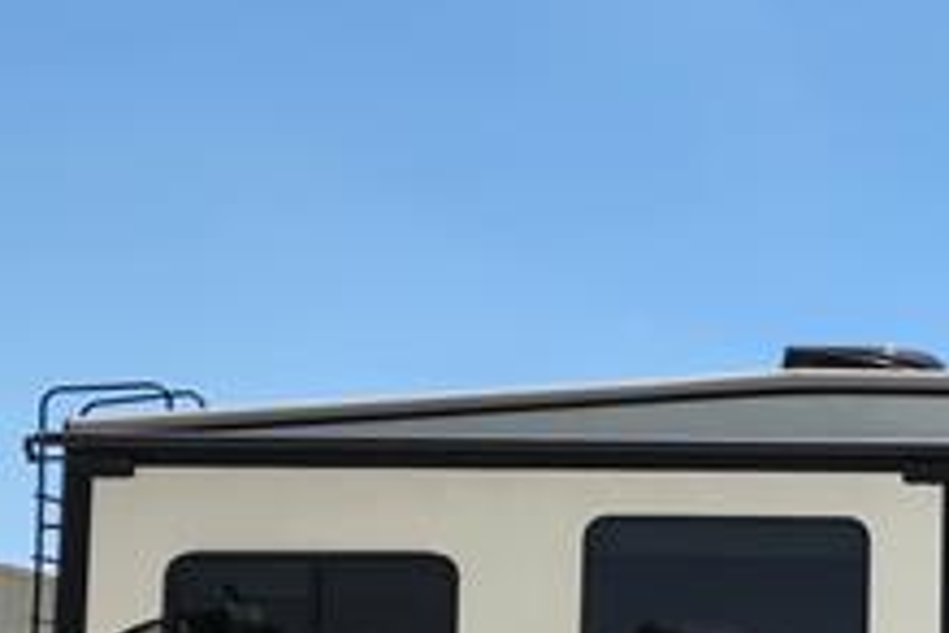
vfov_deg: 18.9
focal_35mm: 70
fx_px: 1845
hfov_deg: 24.3
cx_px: 1313
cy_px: 655
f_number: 1.8
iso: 20
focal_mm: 5.4
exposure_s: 1/1751
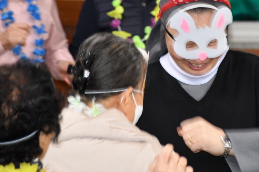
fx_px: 2646
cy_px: 41
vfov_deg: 3.7
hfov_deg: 5.6
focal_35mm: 368
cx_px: 191
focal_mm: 155
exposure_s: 1/60
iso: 3200
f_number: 6
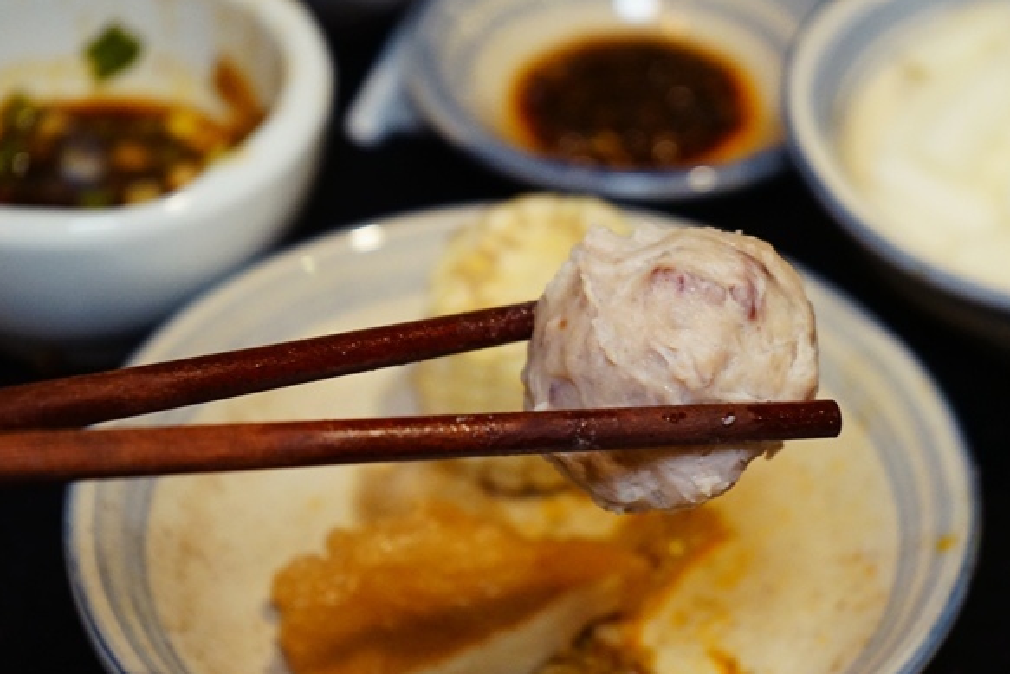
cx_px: 686
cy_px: 328
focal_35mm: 96
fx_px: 2694
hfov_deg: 21.1
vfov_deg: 14.3
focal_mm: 70
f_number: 5.6
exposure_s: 1/80
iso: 3200
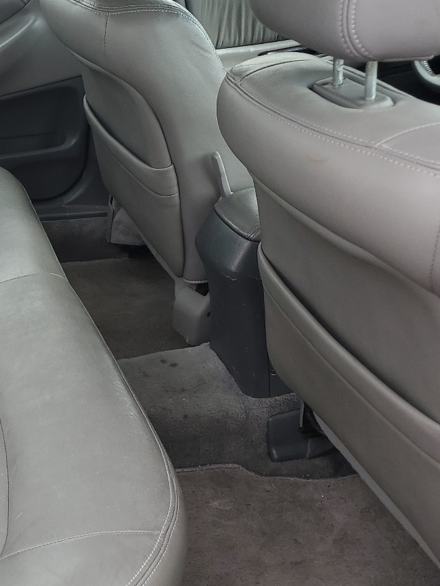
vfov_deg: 39.7
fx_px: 814
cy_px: 301
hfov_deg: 27.7
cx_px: -43
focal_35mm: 48
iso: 50
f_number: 1.5
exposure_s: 1/345
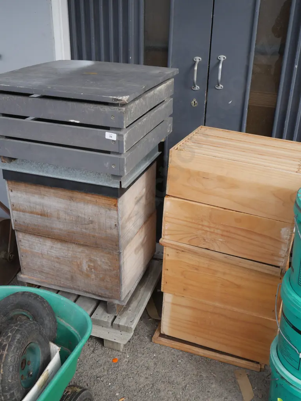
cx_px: 150
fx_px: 417
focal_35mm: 36
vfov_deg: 51.3
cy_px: 200
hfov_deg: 39.7
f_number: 6.3
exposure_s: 1/250
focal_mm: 18
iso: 200
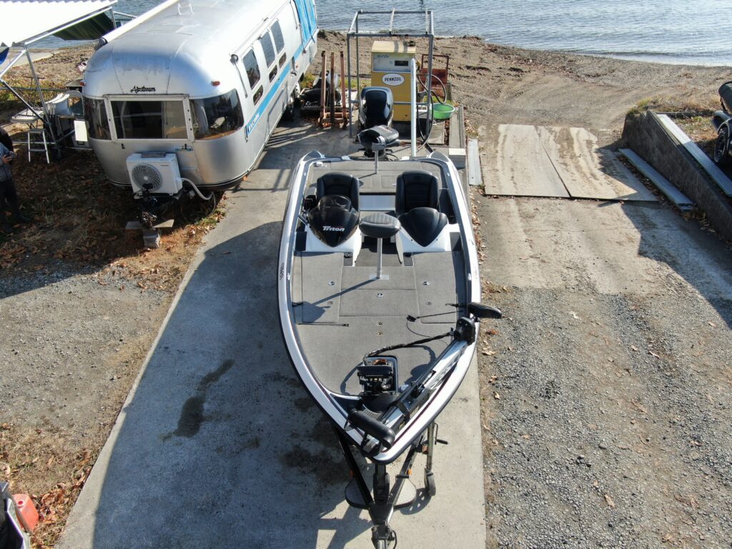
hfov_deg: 58.4
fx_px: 656
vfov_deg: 45.4
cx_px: 366
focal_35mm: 31
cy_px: 274
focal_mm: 5.33
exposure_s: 1/640
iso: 100
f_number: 3.1
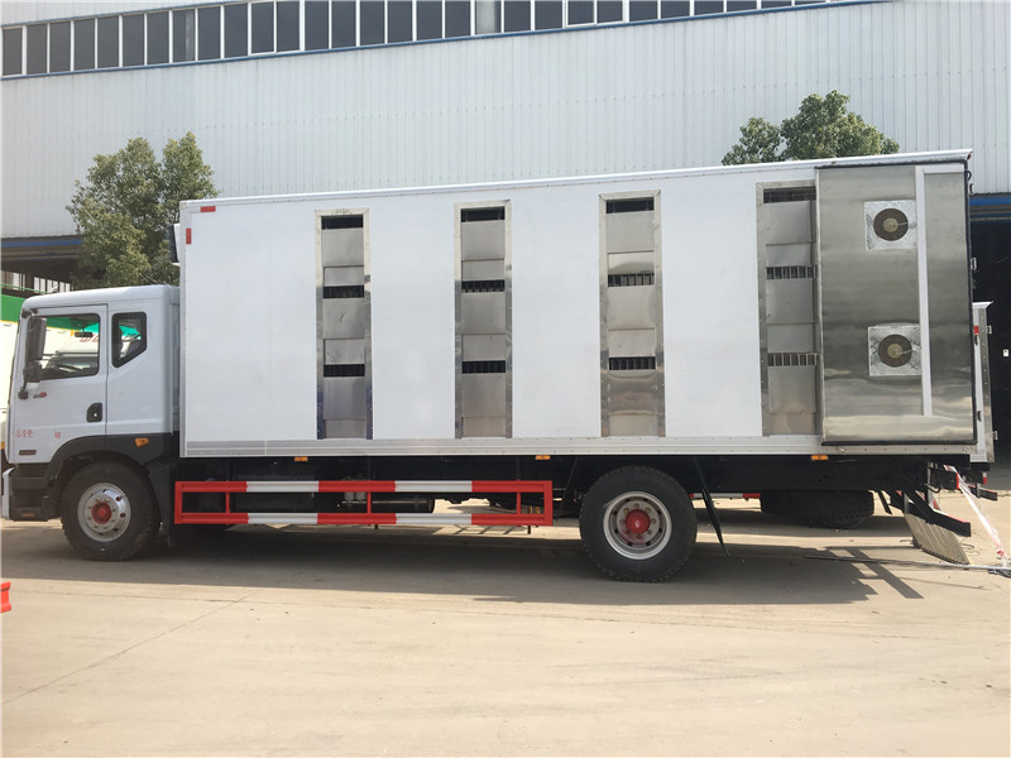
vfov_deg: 48.2
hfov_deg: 61.7
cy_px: 379
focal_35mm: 29
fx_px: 847
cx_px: 506
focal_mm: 4.15
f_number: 2.2
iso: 25
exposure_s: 1/999
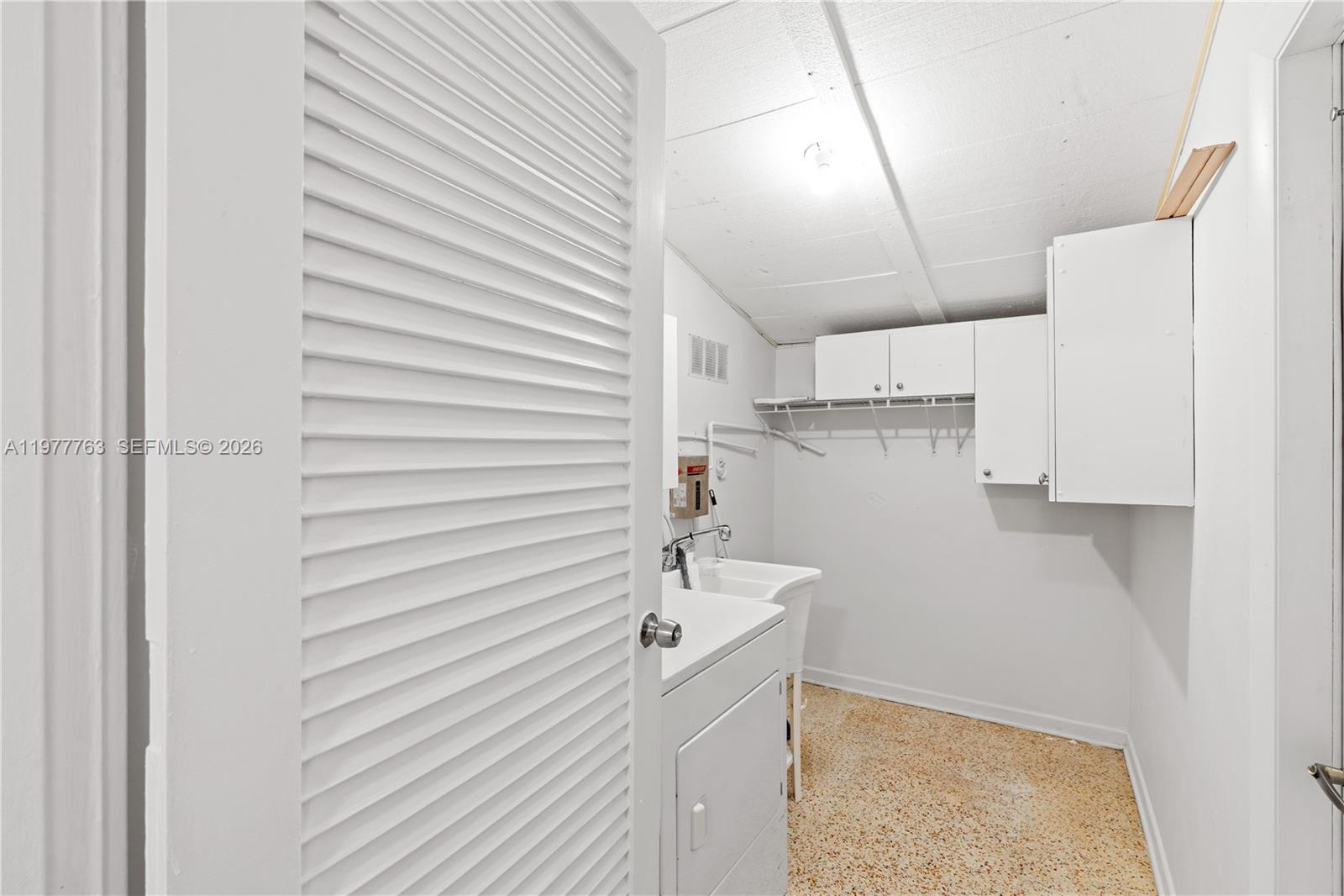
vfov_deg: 73.7
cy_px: 448
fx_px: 597
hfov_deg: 96.7
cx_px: 672
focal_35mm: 16
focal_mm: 16
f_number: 9
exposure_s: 1
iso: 200
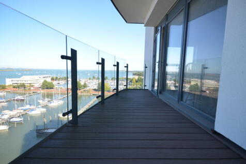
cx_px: 123
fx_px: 118
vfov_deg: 69.6
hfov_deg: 92.5
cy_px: 82
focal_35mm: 17
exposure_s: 1/200
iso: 200
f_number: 7.1
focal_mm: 11.5
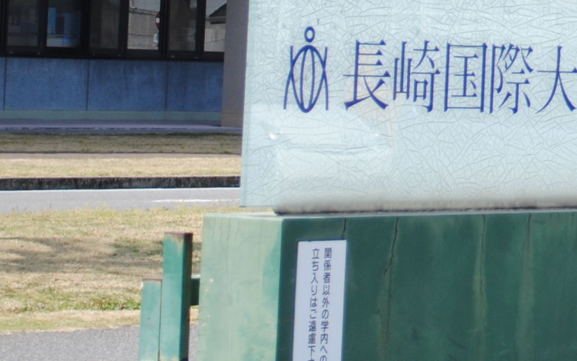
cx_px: 887
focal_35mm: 237
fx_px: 3727
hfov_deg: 8.6
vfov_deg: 5.4
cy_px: -357
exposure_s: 1/250
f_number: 8
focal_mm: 40
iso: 100
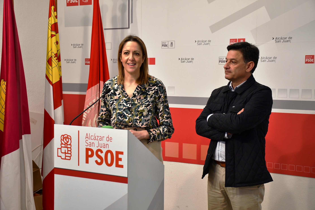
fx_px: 446
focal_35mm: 51
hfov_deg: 38.9
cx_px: 158
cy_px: 105
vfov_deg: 26.5
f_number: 4.2
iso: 800
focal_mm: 34
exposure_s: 1/125
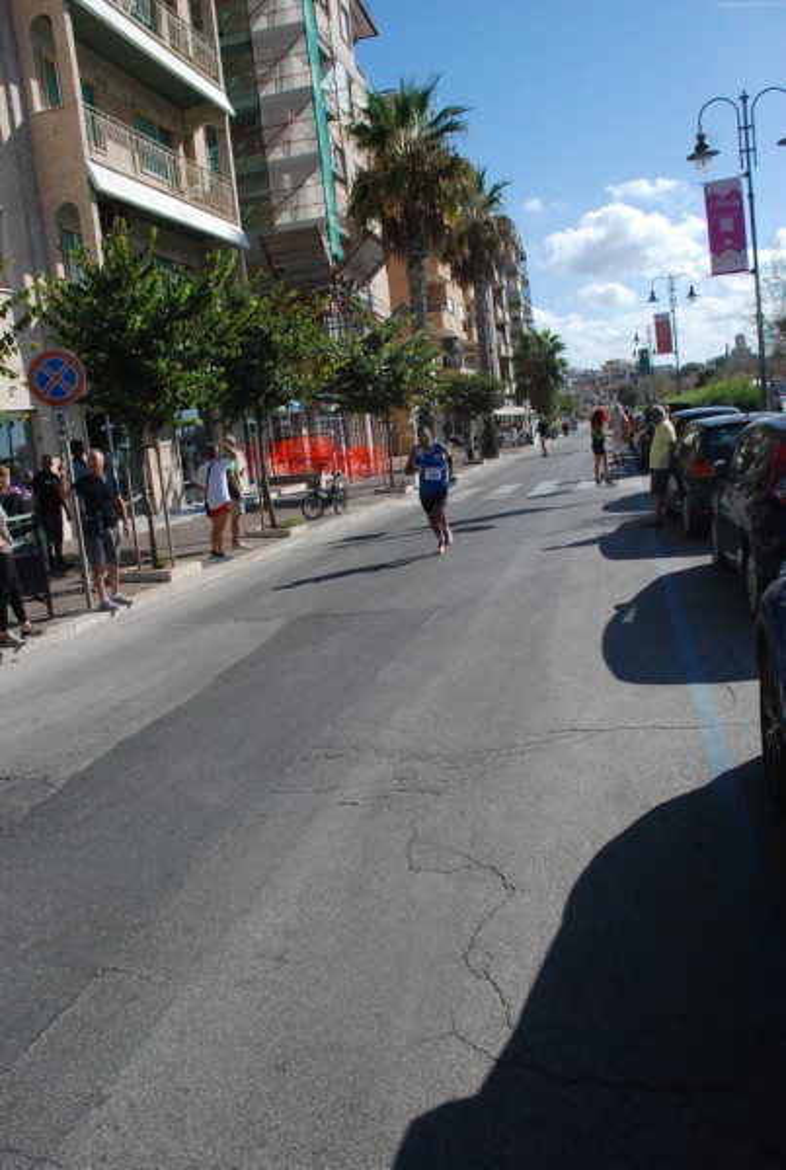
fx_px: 977
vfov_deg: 61.8
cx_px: 393
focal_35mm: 30
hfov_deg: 43.8
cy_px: 585
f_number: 8
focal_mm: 20
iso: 1000
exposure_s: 1/2000
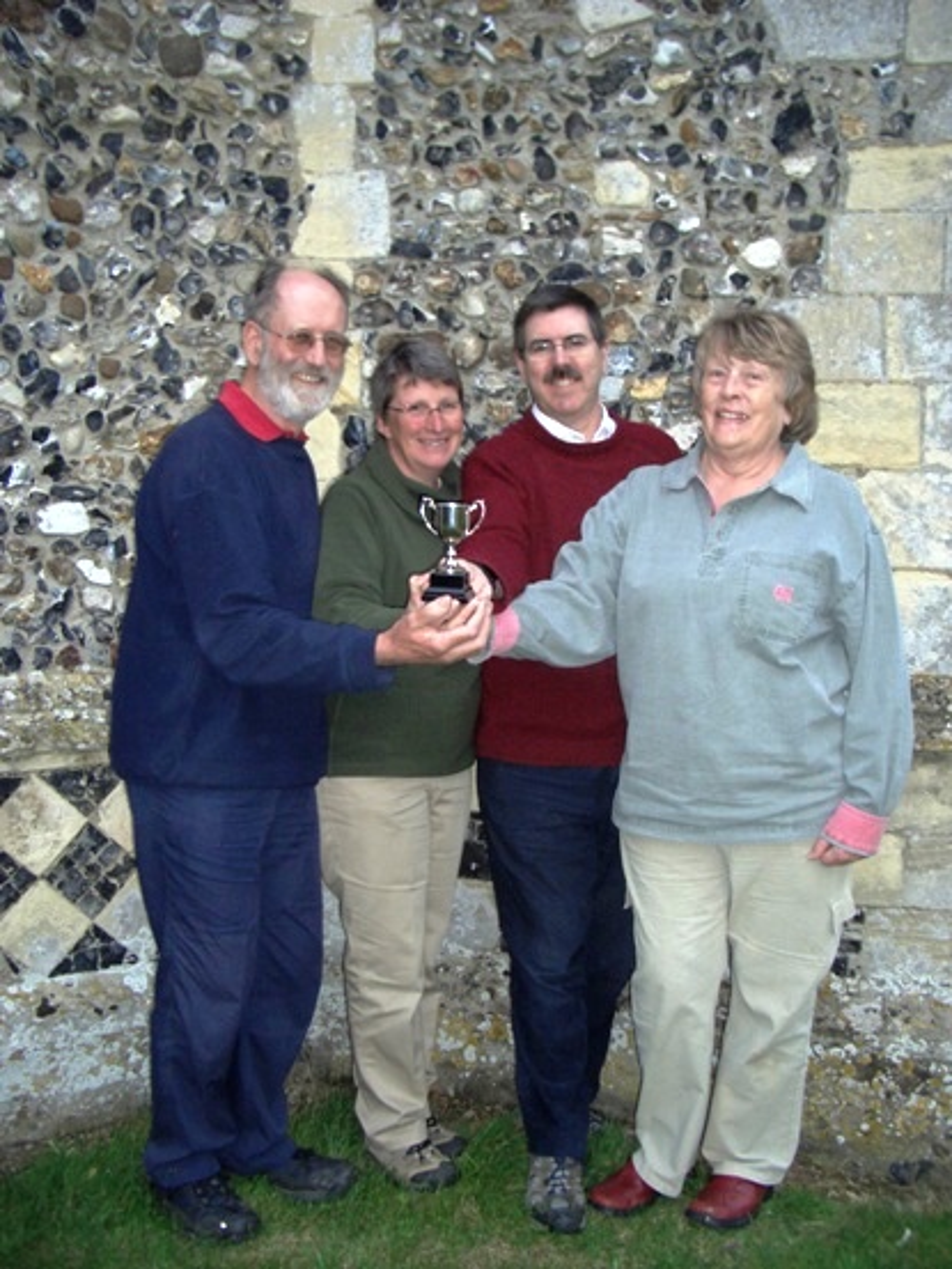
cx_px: 476
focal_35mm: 35
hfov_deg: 40.7
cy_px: 634
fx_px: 1283
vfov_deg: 52.6
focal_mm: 5.8
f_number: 2.6
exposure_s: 1/60
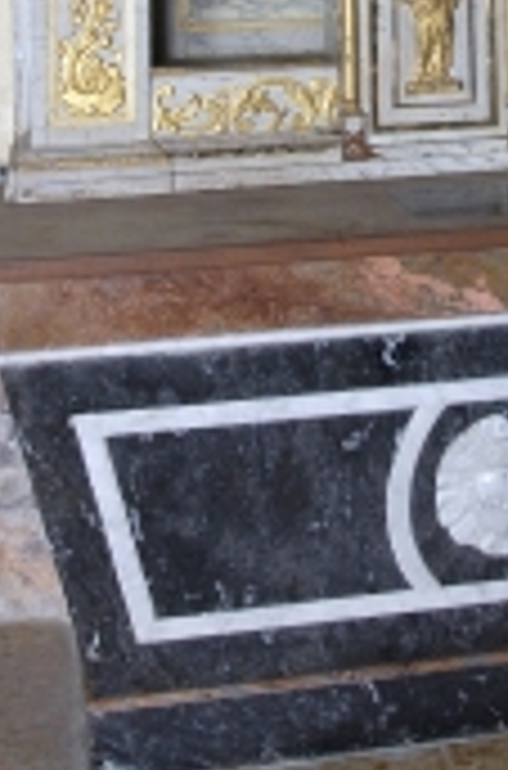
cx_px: 445
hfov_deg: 15.0
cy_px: -239
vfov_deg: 20.6
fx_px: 1917
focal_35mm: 90
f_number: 16
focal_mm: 20
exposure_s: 1/30
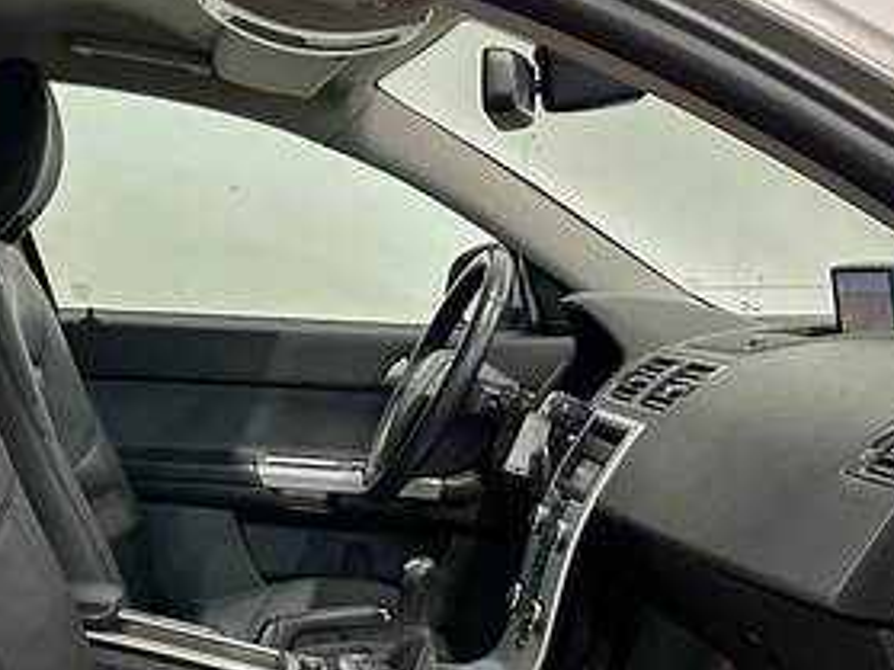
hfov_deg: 34.0
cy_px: 609
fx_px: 1446
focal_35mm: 56
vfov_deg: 25.2
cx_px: 292
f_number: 1.78
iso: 800
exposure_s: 1/25
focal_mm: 6.86
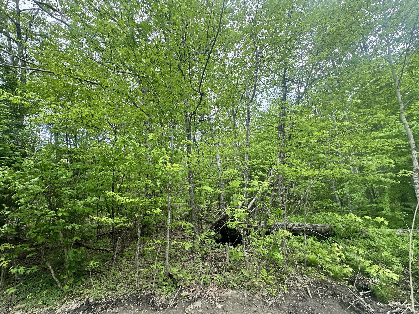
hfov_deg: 102.1
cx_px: 210
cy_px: 157
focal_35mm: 14
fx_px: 169
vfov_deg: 85.7
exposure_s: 1/387
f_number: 2.2
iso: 40
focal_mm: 2.22
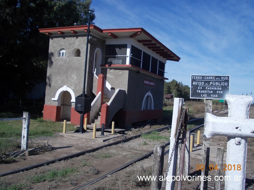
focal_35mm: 38
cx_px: 127
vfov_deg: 37.7
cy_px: 95
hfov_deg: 49.0
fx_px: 279
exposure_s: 1/400
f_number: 6.2
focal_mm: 5.3
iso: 80
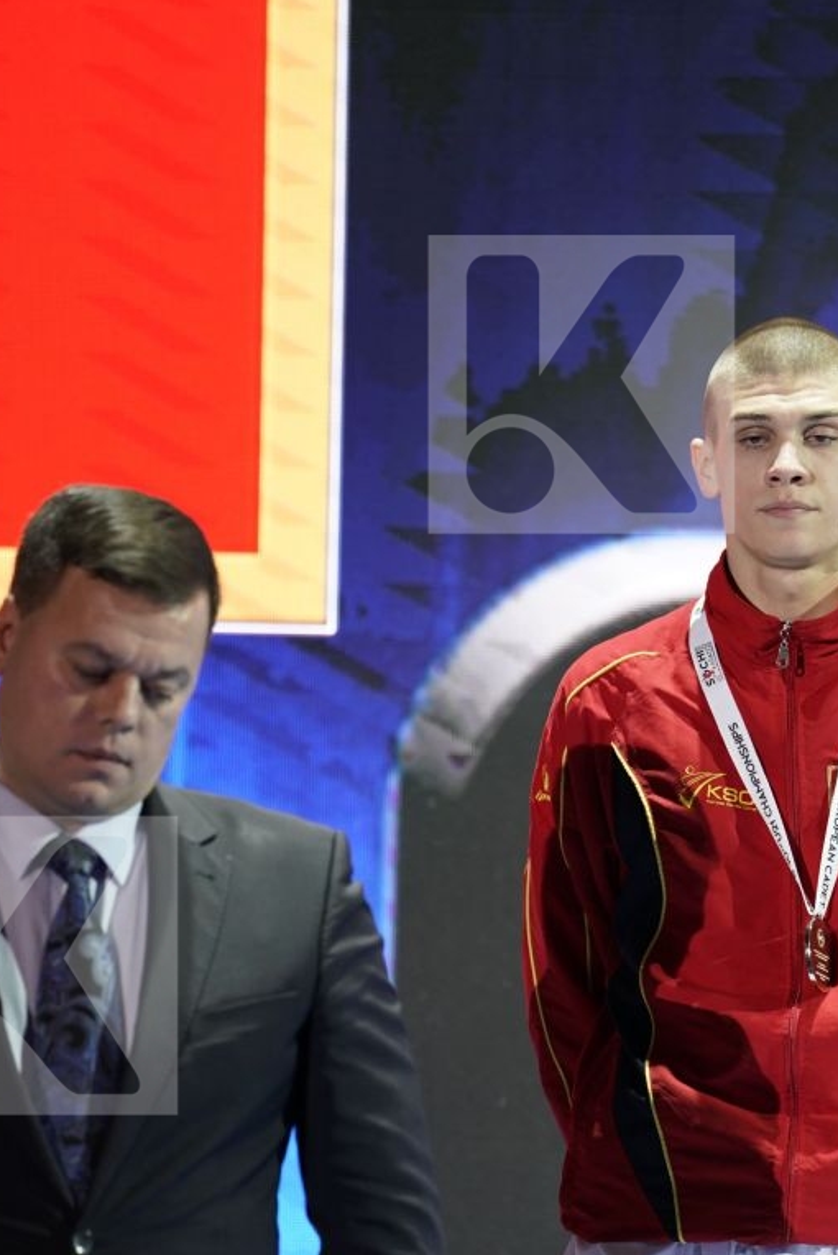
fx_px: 10953
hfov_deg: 4.4
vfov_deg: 6.6
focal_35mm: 314
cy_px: 966
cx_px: 582
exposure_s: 1/250
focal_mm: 200
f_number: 2.8
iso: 1250
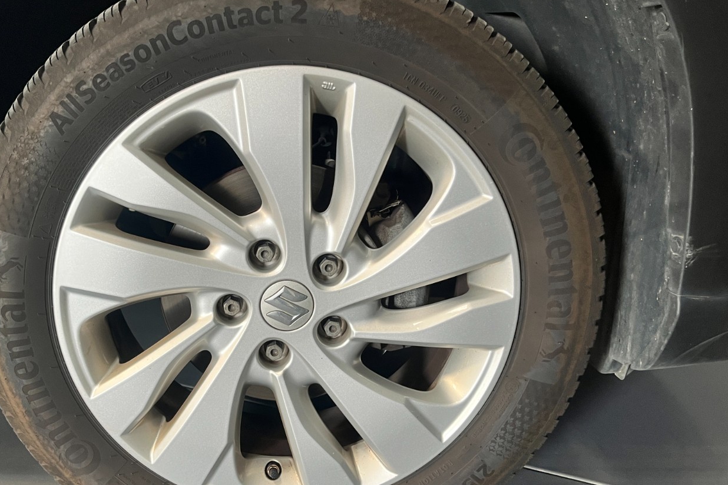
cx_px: 259
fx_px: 708
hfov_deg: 53.6
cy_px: 283
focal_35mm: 35
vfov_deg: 37.7
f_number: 1.6
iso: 100
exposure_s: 1/50
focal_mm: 5.1
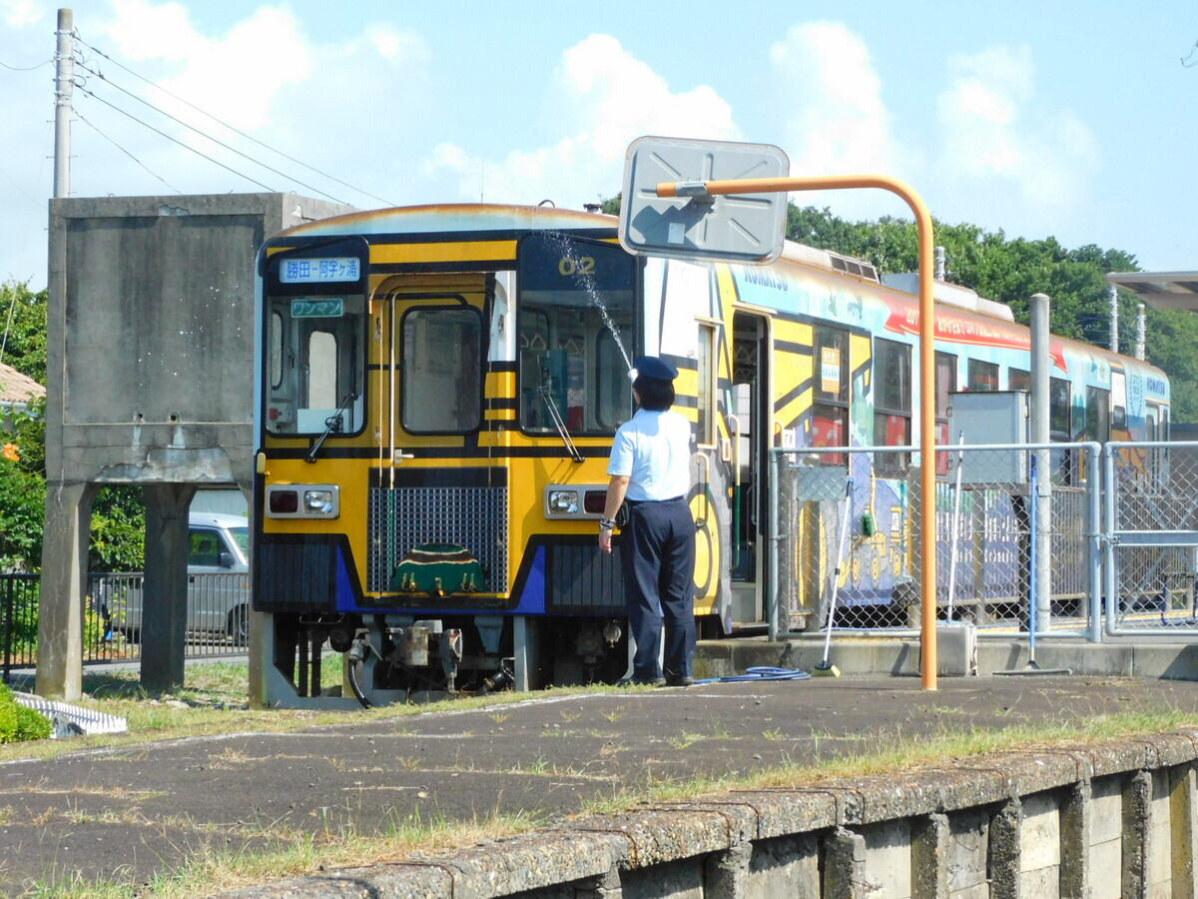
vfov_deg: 14.1
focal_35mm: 105
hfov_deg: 18.7
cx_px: 599
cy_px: 450
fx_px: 3634
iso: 400
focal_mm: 18.8
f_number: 4.8
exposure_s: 1/1000
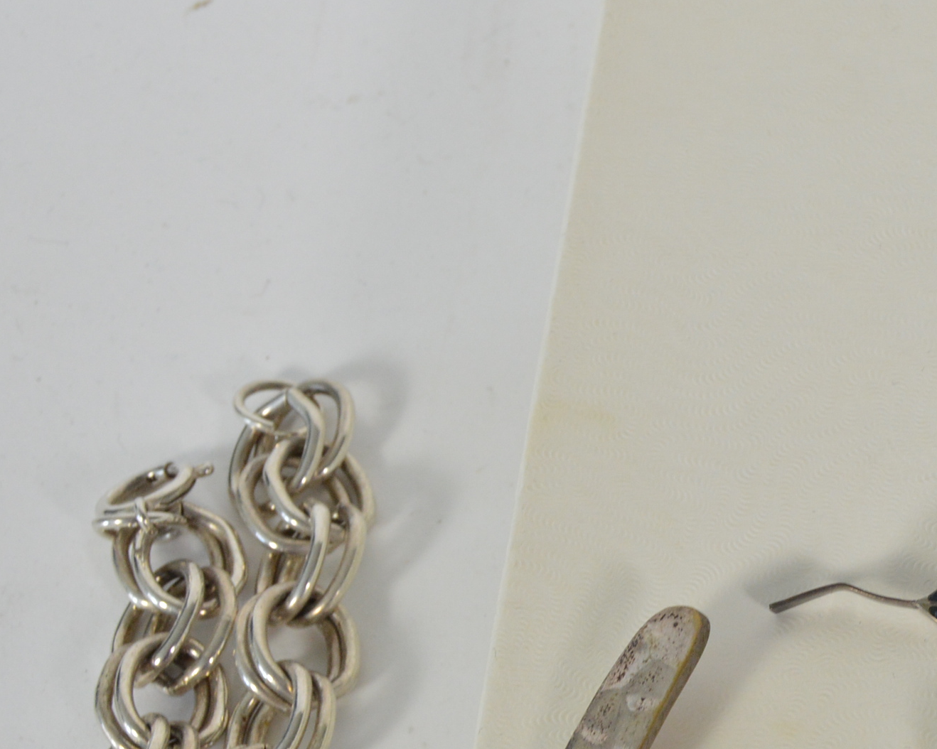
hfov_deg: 15.5
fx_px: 3383
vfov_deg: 12.6
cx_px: 931
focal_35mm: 122
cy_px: 629
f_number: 9
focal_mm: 38
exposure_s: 1/60
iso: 800
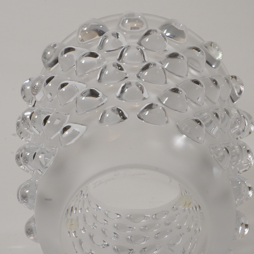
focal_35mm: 121
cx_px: 131
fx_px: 1004
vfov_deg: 14.4
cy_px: 148
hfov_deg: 14.4
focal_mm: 63
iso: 1250
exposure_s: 1/125
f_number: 20
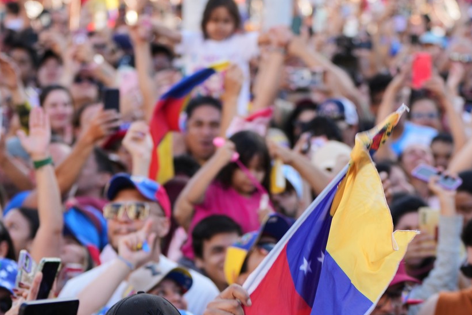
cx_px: 244
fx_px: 3396
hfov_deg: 8.0
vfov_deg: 5.3
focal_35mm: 259
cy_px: 301
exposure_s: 1/320
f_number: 5
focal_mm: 133
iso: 320
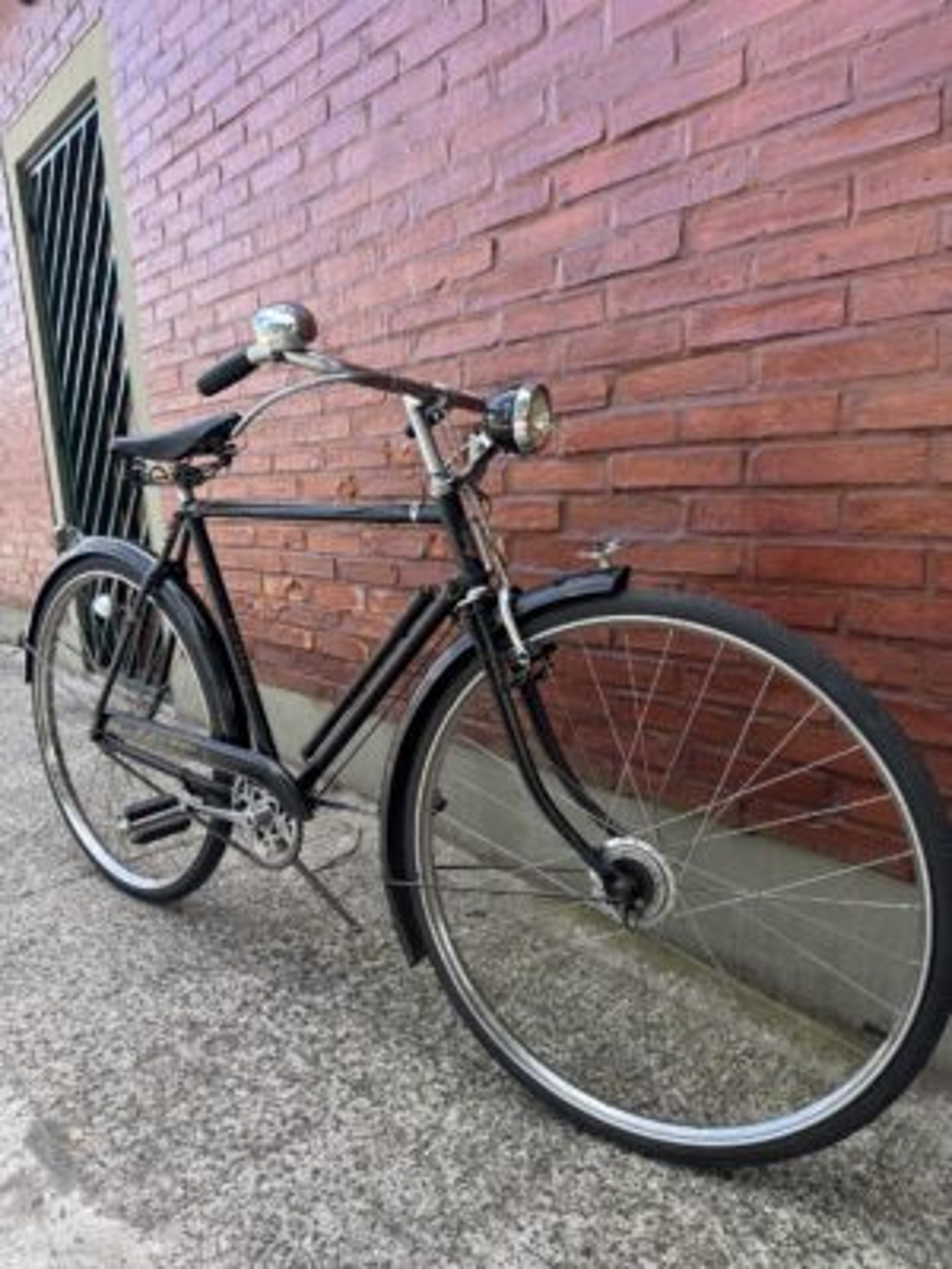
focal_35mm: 24
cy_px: 634
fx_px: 880
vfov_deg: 71.6
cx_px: 476
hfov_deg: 56.8
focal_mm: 6.76
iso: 80
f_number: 1.78
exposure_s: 1/549
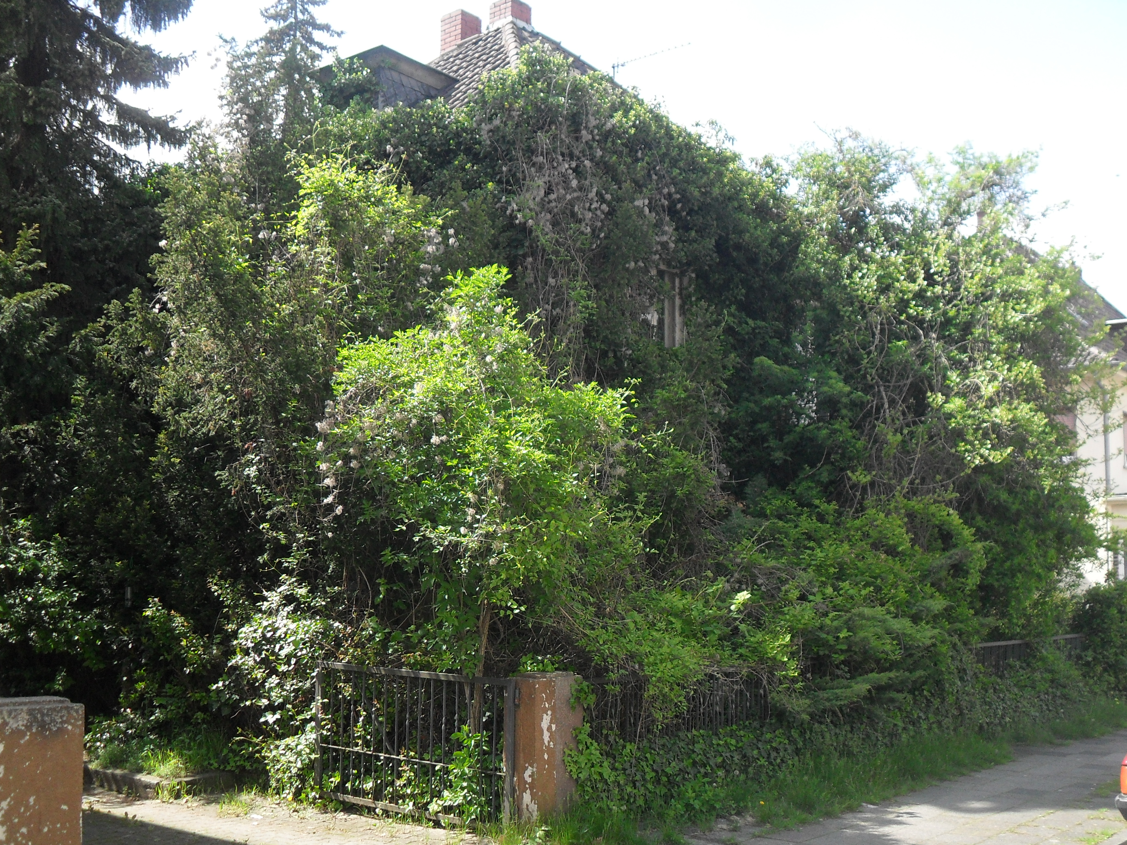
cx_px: 617
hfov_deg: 47.8
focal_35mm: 39
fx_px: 1270
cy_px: 457
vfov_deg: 36.8
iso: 100
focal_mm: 6.2
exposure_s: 1/60
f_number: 8.9
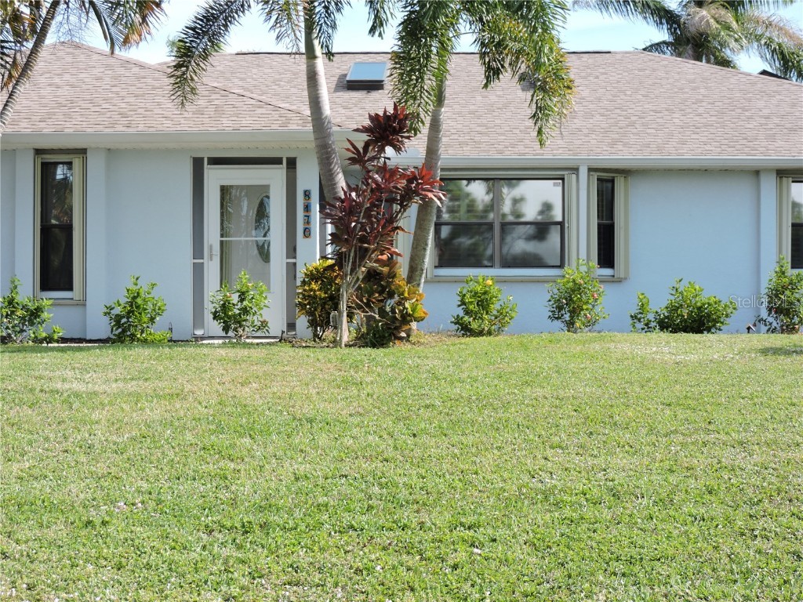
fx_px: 1392
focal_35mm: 60
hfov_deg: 32.2
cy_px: 301
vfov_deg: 24.4
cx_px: 402
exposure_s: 1/400
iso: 100
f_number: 3.7
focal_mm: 10.7
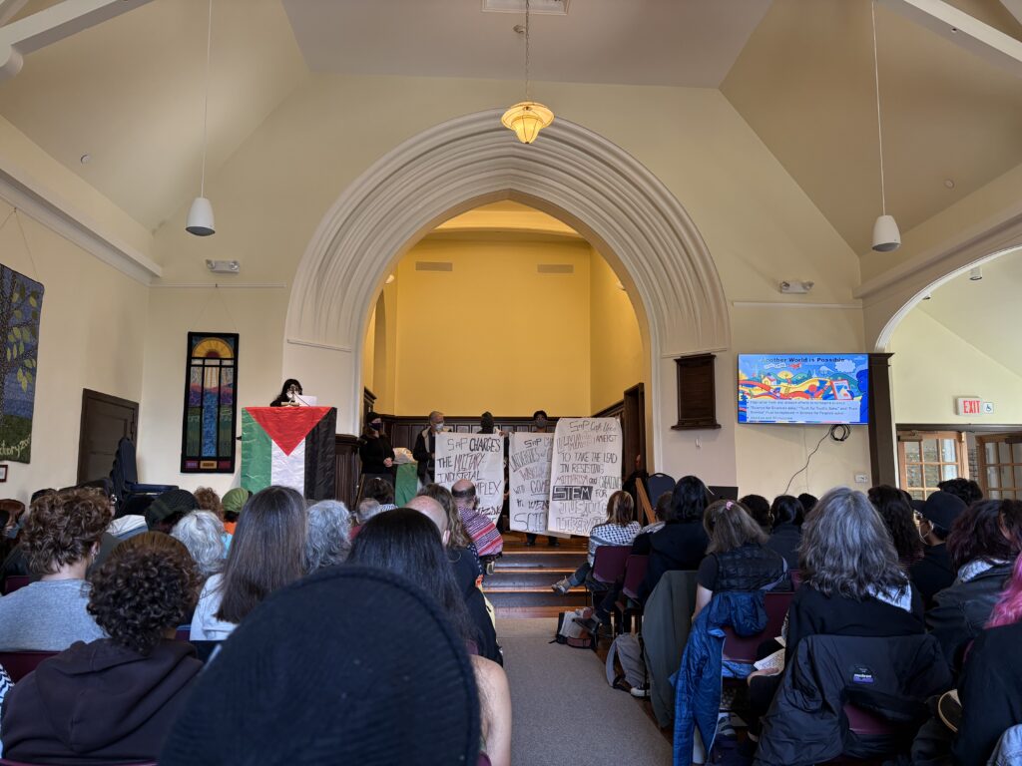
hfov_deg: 67.3
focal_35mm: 26
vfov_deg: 53.1
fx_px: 768
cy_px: 383
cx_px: 511
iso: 125
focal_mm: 5.96
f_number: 1.6
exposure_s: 1/60
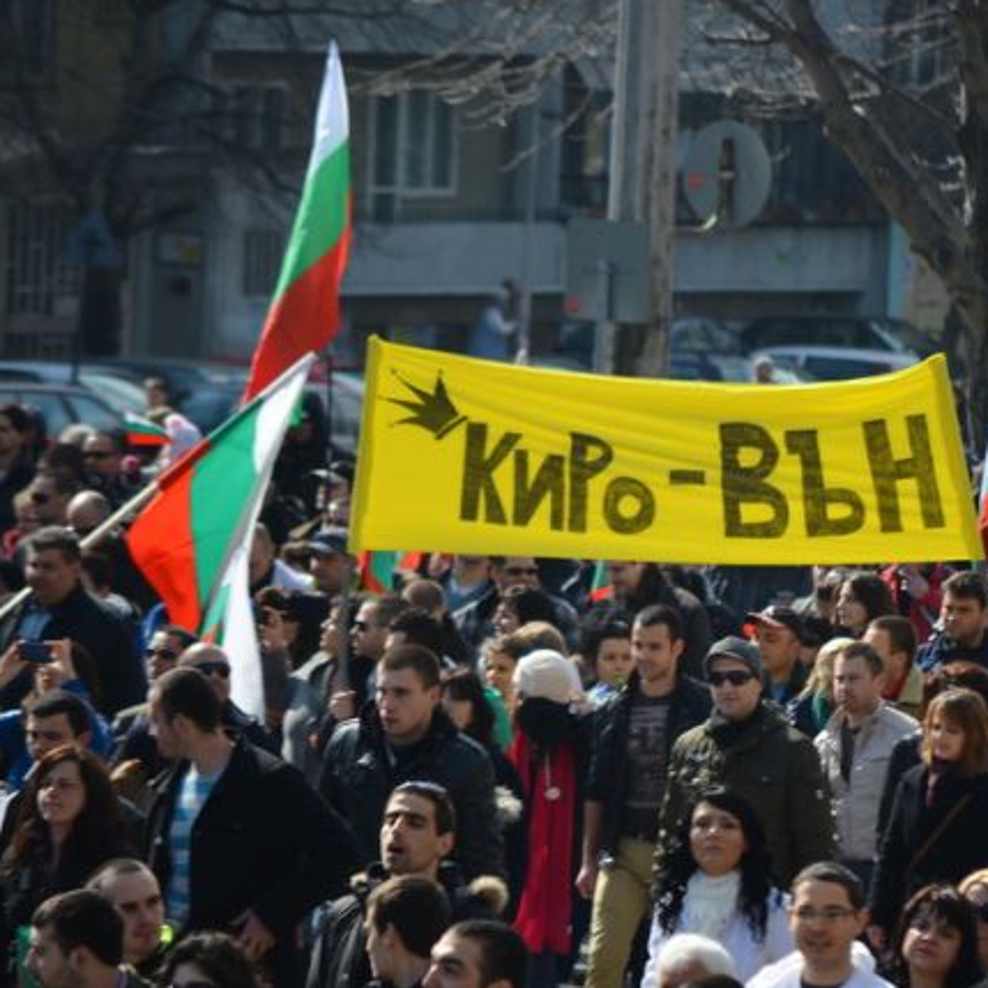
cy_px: 494
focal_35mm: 386
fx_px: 12464
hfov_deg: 4.5
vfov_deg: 4.5
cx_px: 700
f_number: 5.6
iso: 100
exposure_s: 1/320
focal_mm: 200
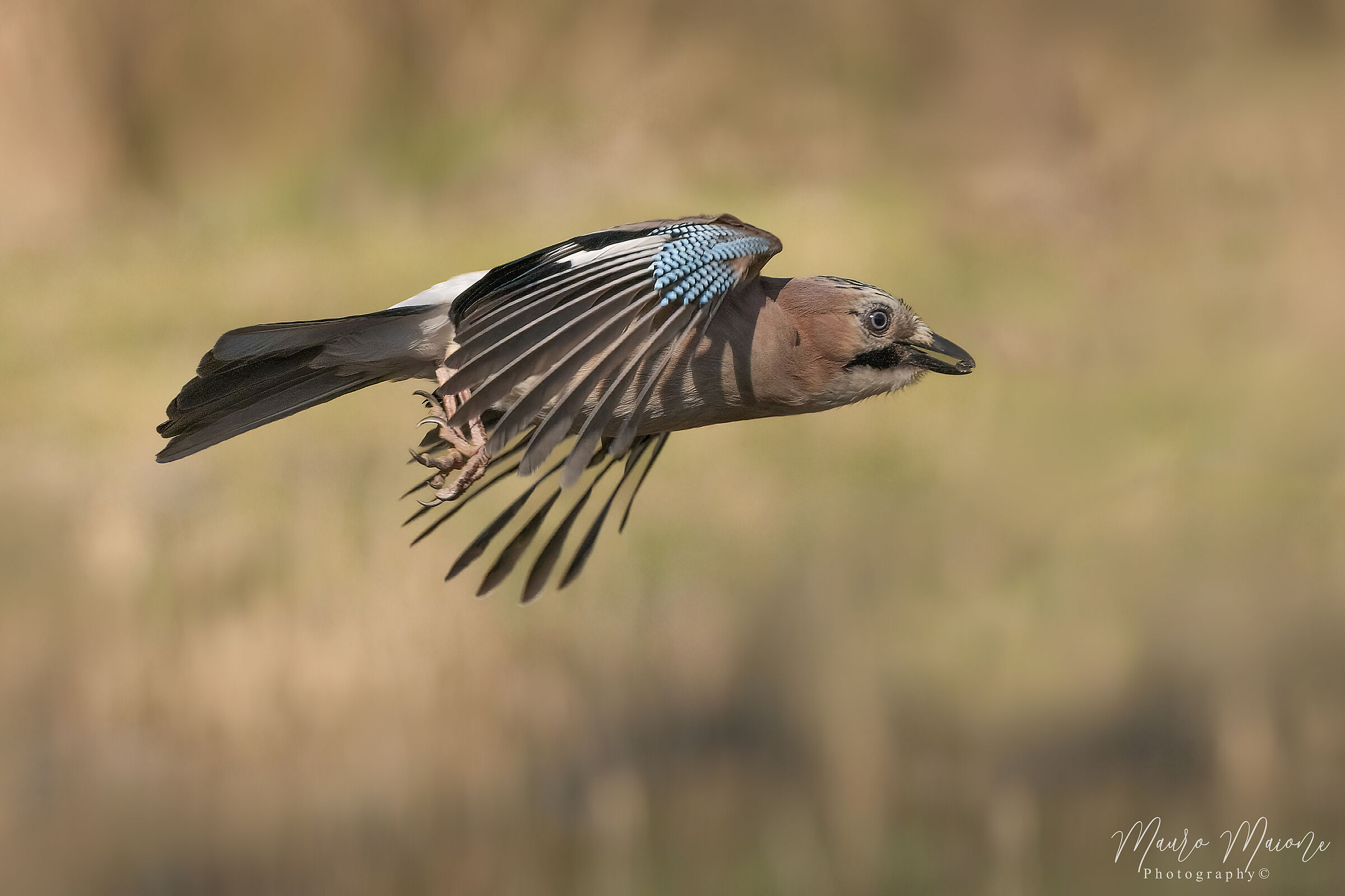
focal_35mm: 261
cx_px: 672
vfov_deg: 5.3
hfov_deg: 7.9
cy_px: 448
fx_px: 9750
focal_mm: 261
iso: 3200
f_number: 8
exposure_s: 1/4000
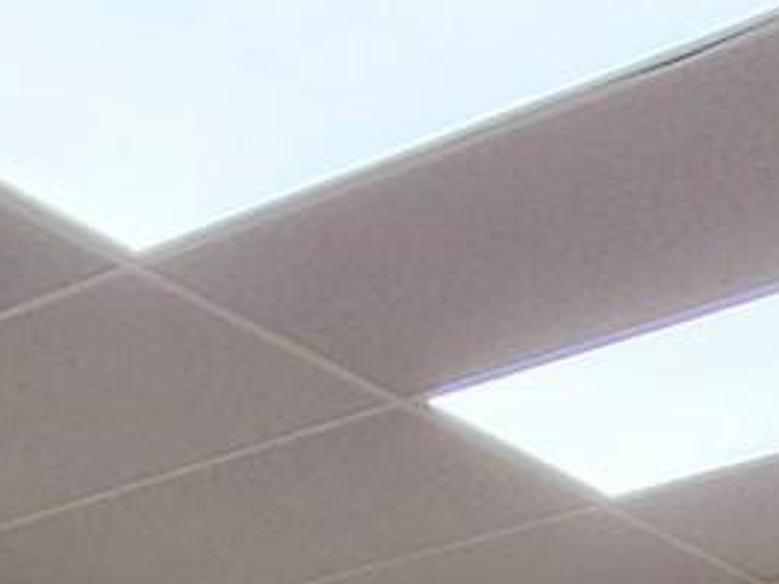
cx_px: 372
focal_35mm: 101
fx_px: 2273
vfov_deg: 10.6
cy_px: 1714
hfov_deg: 19.4
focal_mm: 1.7
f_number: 2.2
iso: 64
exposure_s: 1/60.2
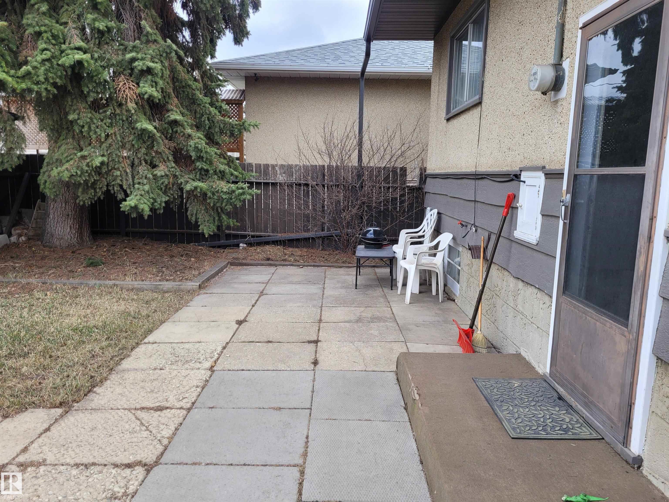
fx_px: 502
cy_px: 251
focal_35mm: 26
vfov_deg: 53.1
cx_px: 334
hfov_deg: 67.3
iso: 40
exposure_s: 1/289
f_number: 1.8
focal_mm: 5.4
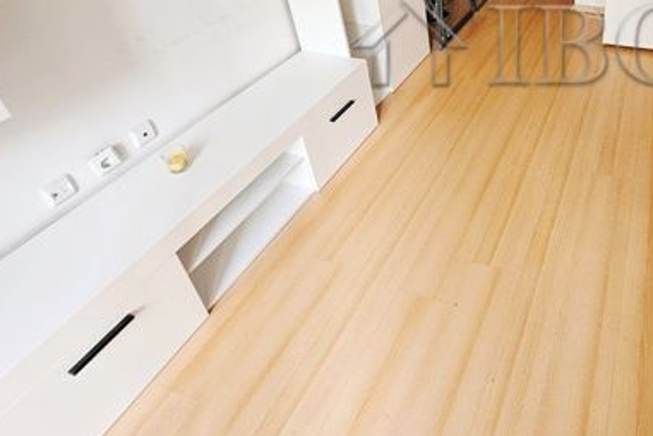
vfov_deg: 46.9
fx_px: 453
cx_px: 527
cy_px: 55
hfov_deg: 64.8
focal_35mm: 25
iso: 160
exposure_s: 1/50
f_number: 2.2
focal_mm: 1.7
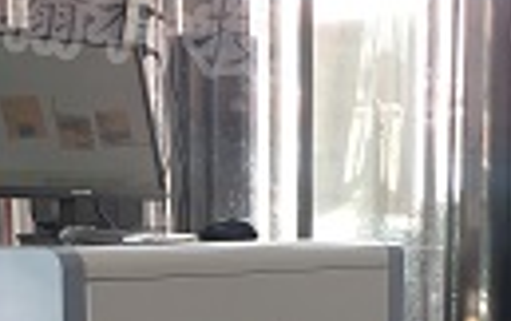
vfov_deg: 10.6
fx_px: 1659
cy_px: 489
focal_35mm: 119
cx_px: 91
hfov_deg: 17.3
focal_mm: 4.15
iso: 40
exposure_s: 1/100
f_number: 2.2
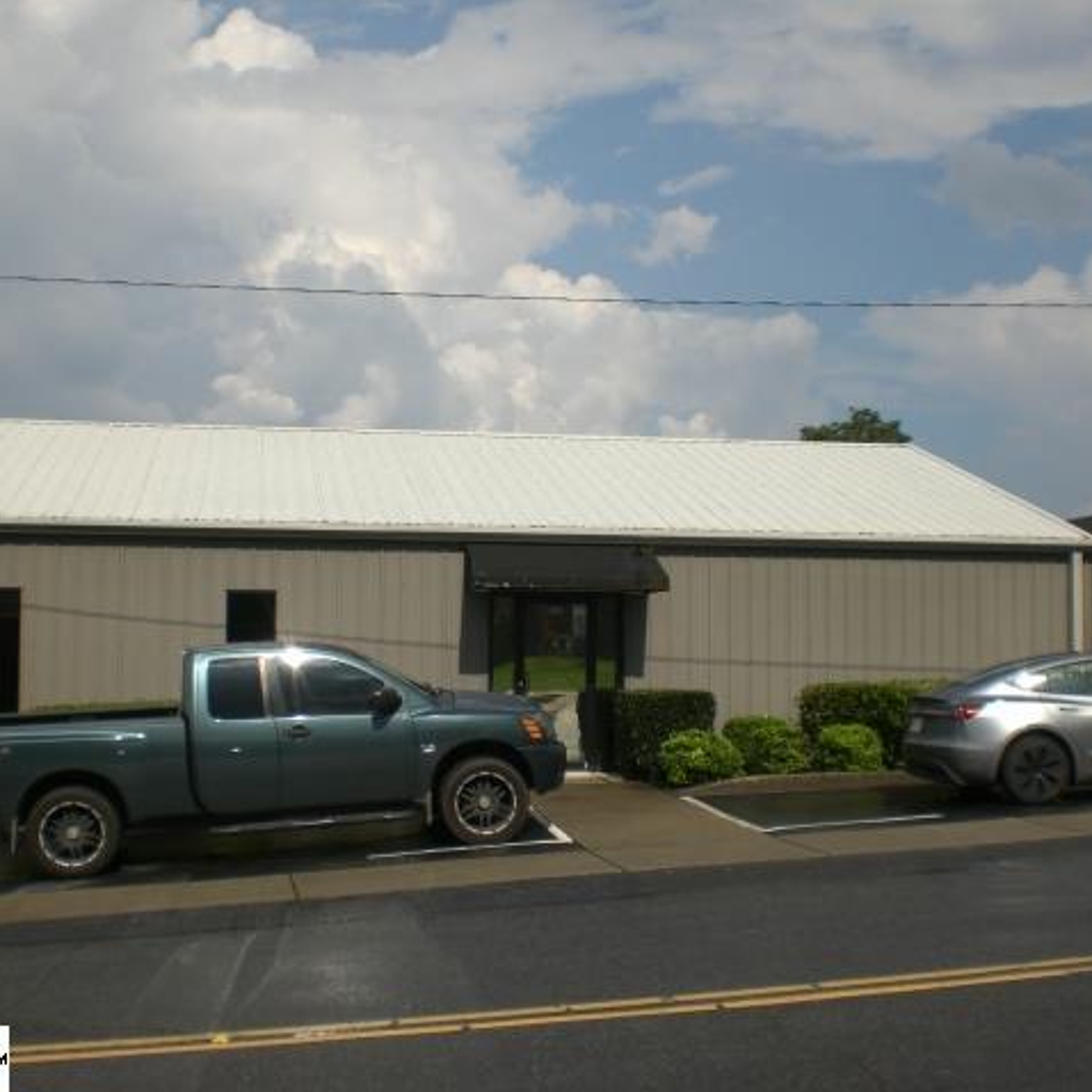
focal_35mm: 45
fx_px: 1606
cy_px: 546
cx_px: 530
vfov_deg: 37.6
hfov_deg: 37.5
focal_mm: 6.3
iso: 50
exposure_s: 1/1000
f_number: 4.4
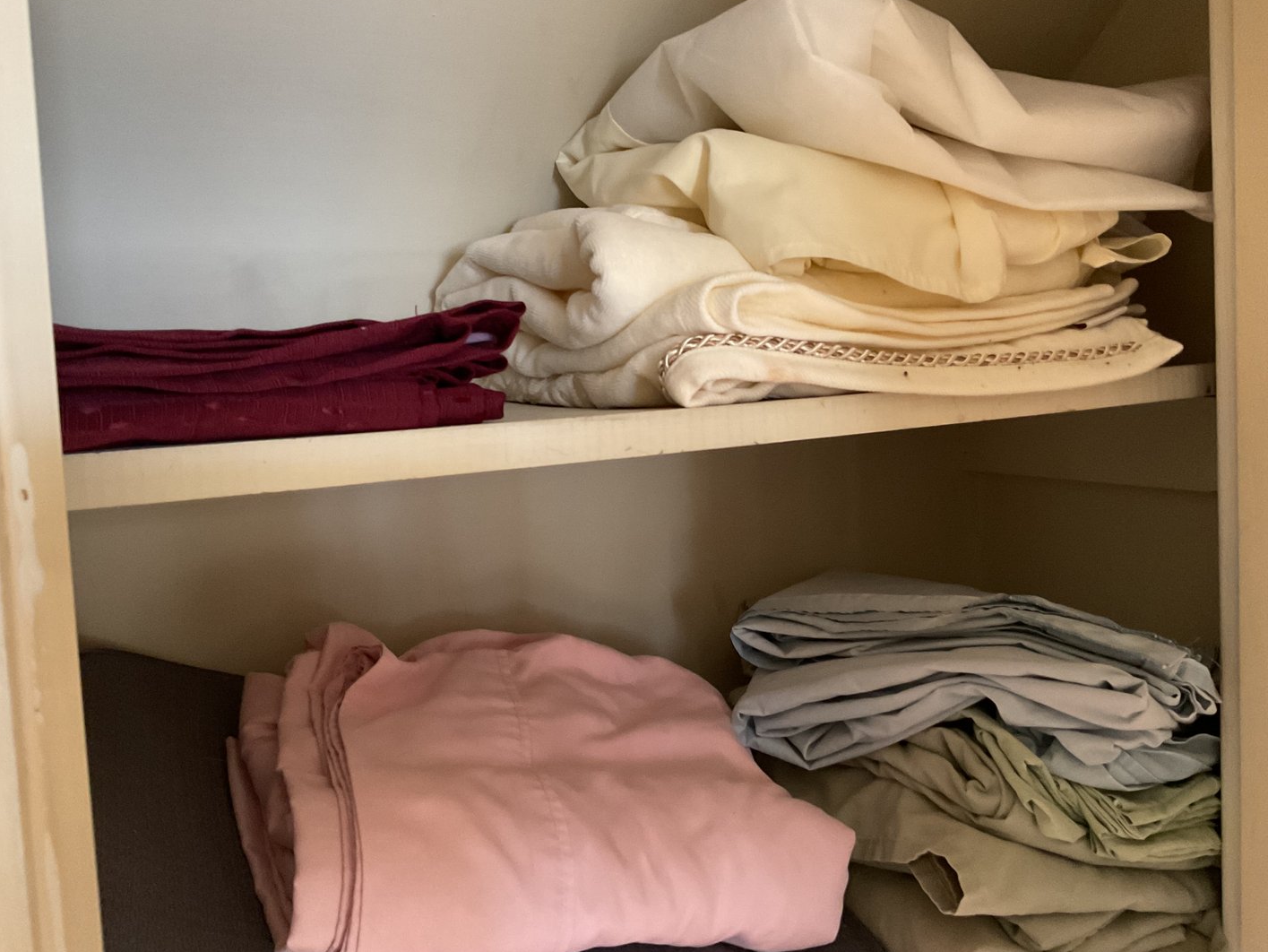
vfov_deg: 45.4
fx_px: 1136
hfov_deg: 58.3
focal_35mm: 31
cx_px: 648
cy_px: 445
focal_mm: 3
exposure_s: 1/33
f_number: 1.8
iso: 320
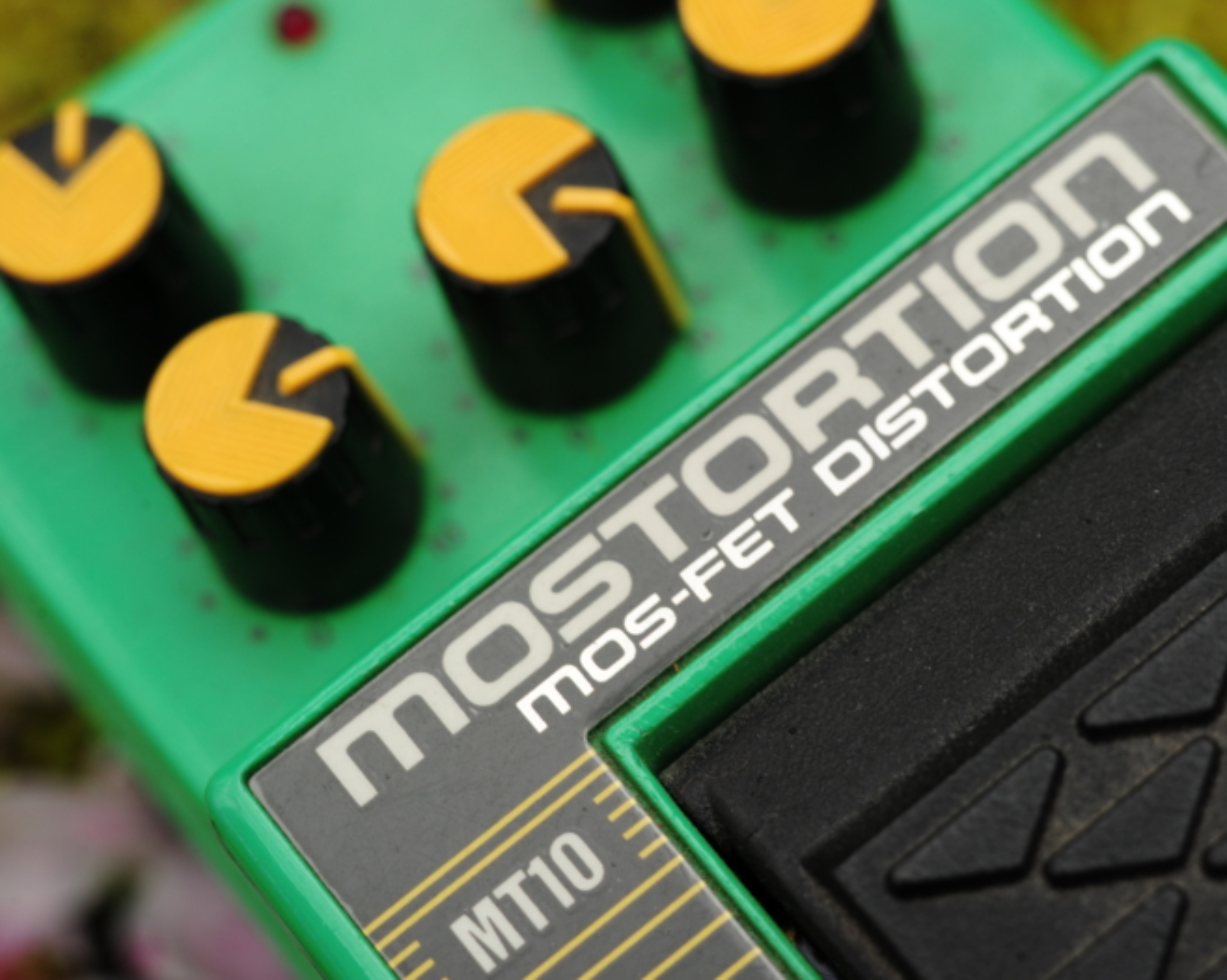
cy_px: 488
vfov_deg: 13.5
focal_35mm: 114
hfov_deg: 16.8
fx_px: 4139
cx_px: 740
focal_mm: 100
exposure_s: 1/80
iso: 400
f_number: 2
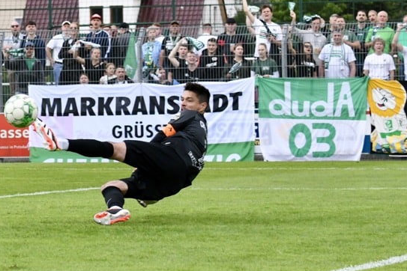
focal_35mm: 231
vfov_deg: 5.9
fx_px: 2611
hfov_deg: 8.9
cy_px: 77
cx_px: 89
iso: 2000
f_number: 7.1
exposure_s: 1/1600
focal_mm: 98
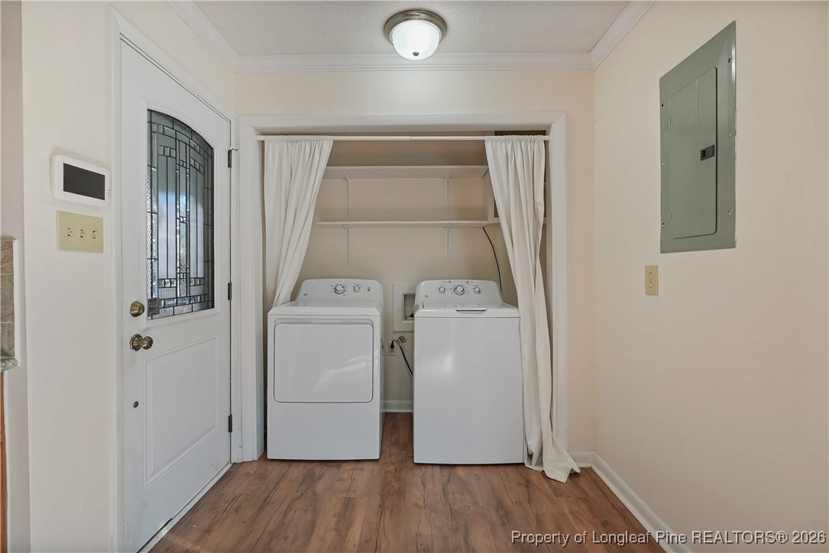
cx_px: 414
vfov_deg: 73.8
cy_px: 276
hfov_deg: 96.7
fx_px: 369
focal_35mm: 16
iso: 500
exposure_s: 1/15
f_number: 7.1
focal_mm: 16
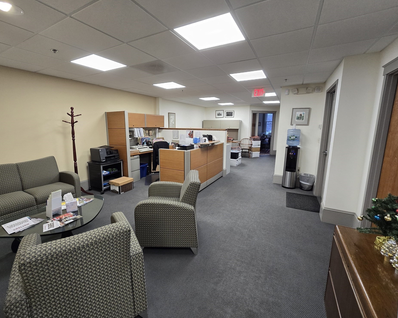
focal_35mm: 14
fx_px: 165
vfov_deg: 88.0
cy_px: 159
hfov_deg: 100.6
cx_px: 186
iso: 160
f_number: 2.2
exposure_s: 1/60
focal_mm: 2.2
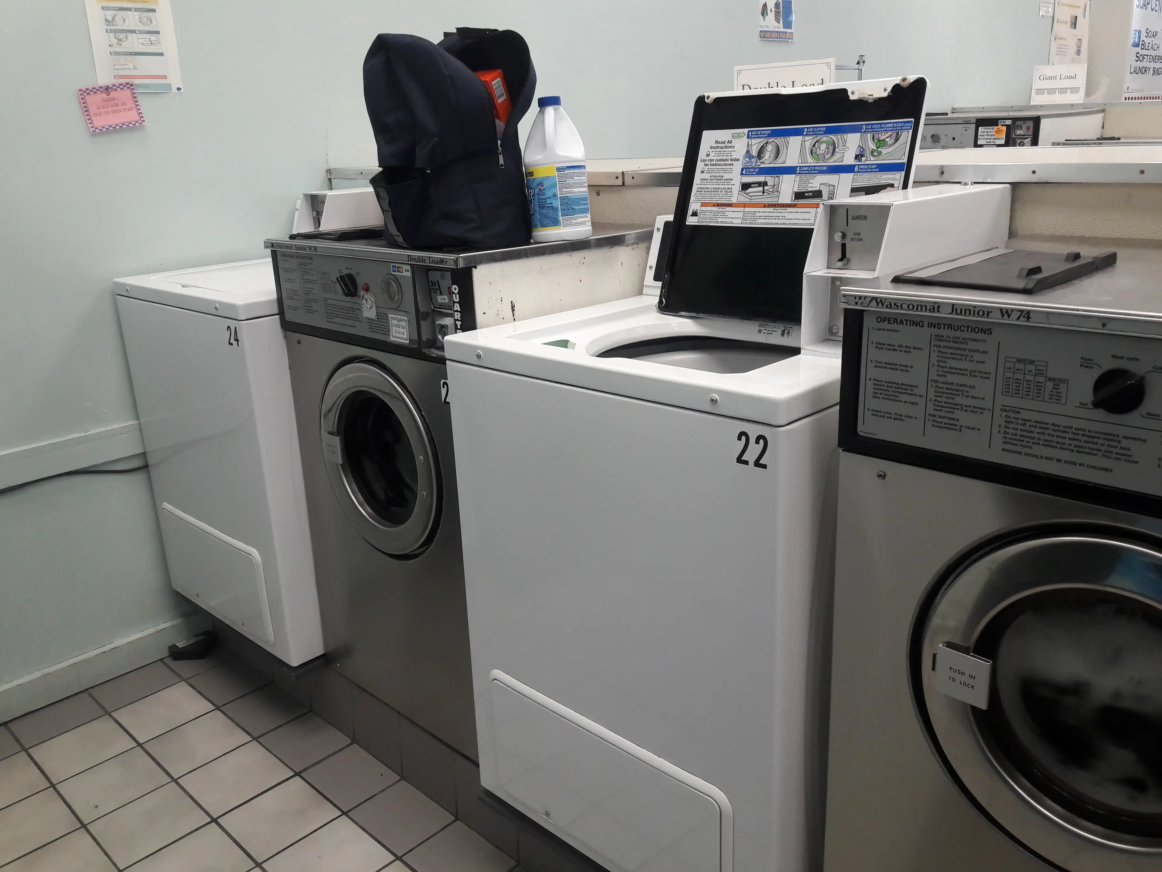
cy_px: 436
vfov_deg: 49.7
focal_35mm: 28
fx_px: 940
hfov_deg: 63.4
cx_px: 581
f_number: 1.9
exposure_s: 1/30
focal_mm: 3.7
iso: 64
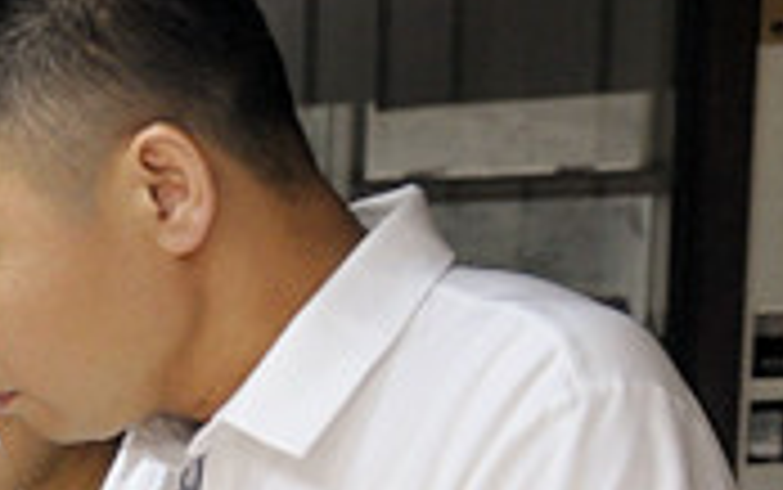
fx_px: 3146
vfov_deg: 8.7
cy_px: 753
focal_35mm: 147
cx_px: -850
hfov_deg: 12.3
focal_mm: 21
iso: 400
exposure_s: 1/60
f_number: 4
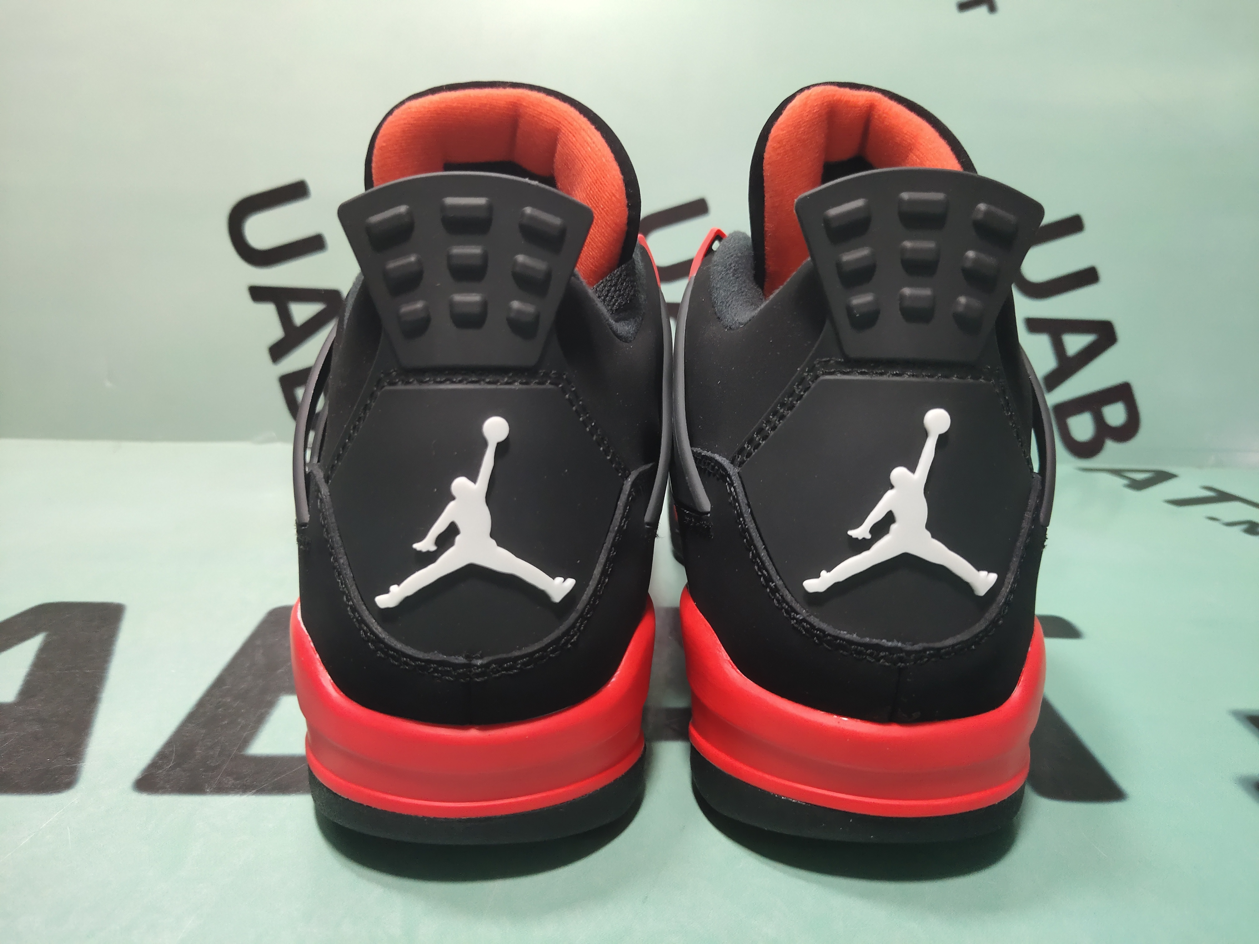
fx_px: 1091
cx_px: 630
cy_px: 472
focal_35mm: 30
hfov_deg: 60.0
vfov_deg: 46.8
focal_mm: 4.35
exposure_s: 1/100
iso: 176
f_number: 1.79
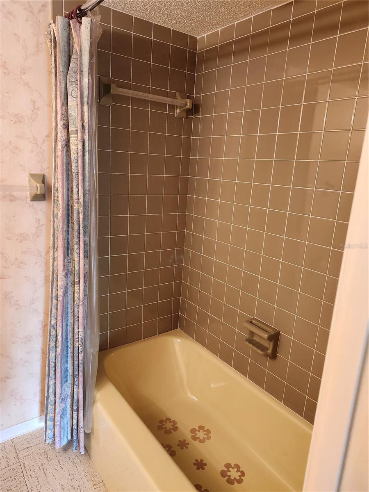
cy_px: 246
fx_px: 327
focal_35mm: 23
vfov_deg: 73.9
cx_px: 184
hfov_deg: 58.9
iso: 800
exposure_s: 1/120
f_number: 1.8
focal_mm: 5.54
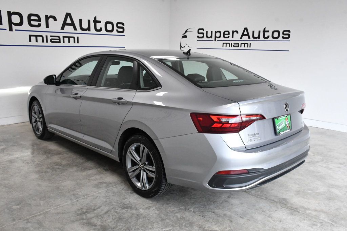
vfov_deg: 39.9
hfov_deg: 57.2
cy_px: 116
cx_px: 174
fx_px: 318
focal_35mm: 33
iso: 2500
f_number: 10
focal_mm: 22
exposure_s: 1/400
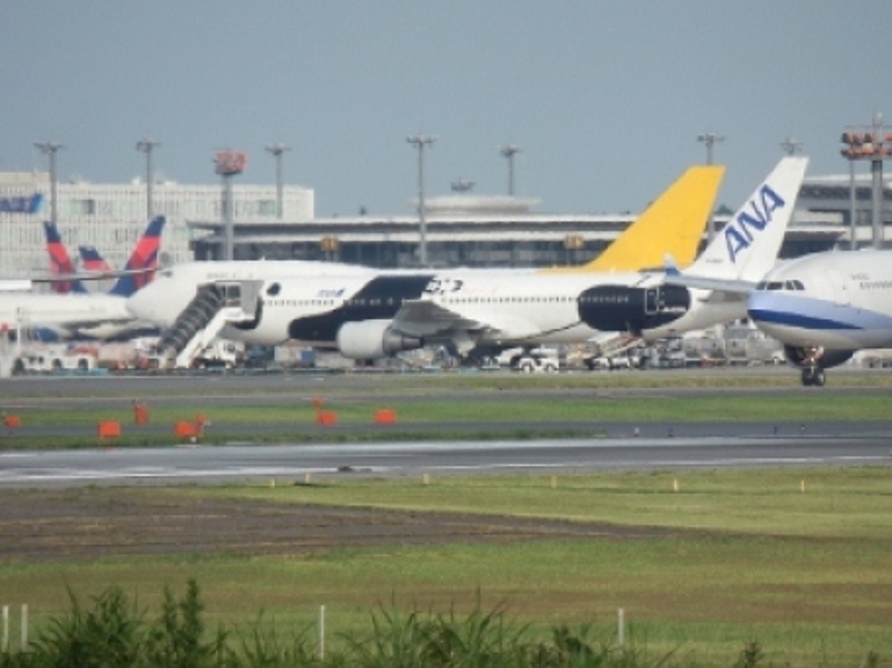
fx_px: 17003
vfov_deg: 2.3
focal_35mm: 660
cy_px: 305
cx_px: 480
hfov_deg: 3.0
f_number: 6.9
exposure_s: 1/500
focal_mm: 108
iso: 125
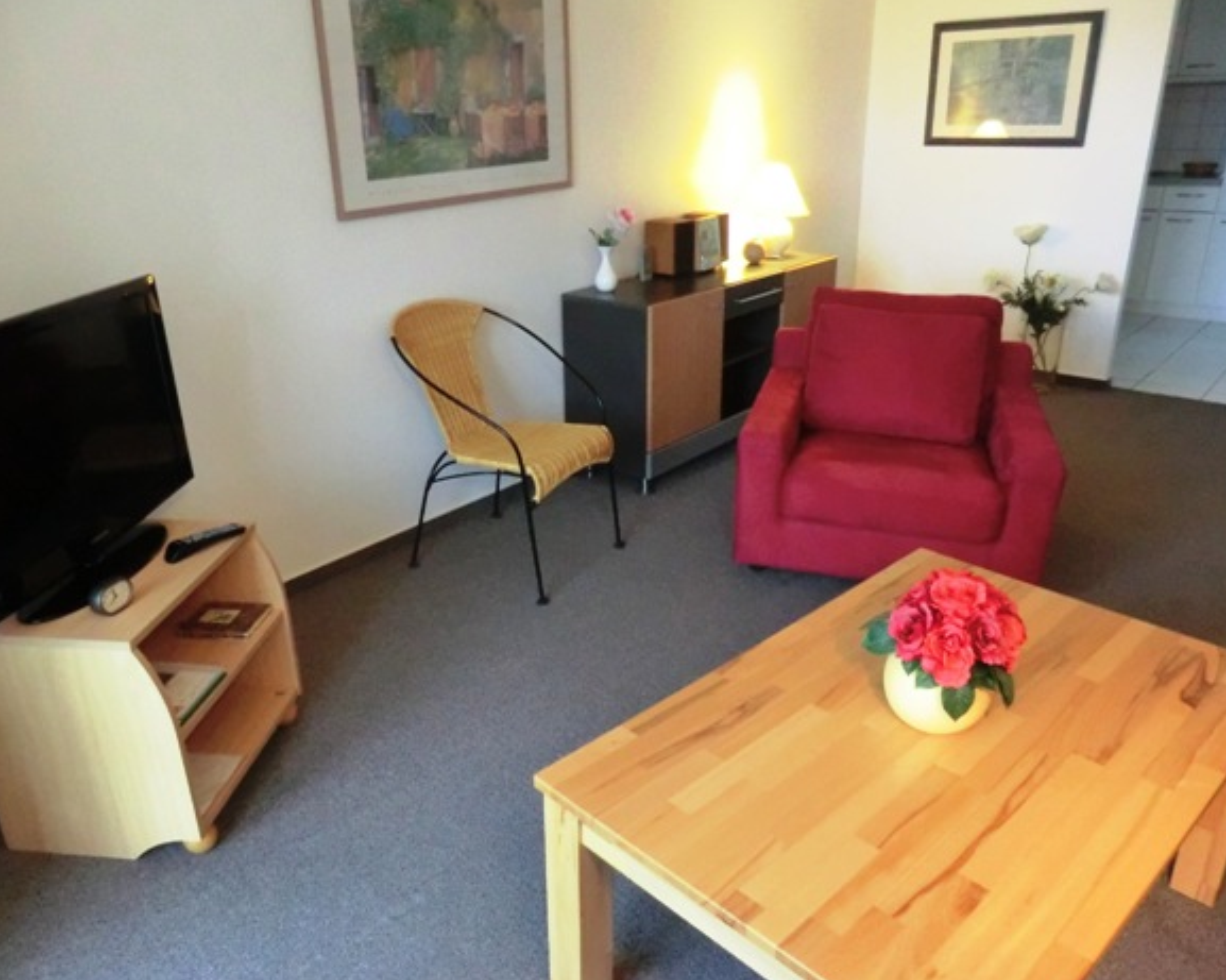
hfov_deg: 66.0
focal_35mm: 26
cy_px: 491
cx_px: 569
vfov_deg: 54.9
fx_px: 943
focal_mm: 4.3
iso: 800
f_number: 3.2
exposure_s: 1/30
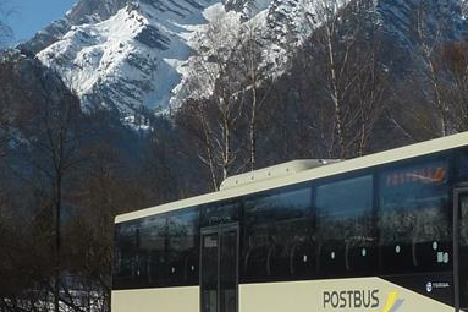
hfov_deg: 22.8
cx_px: 315
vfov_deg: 15.3
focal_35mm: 89
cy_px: 148
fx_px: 1156
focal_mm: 4.4
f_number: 5.6
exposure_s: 1/640
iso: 100
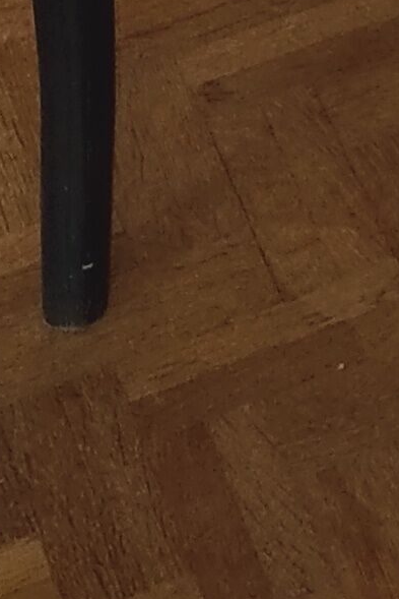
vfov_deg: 9.5
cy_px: -920
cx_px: 1172
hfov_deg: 6.7
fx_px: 3107
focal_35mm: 187
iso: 127
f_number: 1.7
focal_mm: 3.99
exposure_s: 1/50
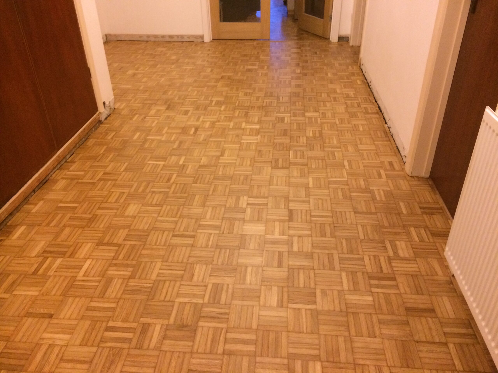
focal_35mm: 29
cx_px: 249
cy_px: 186
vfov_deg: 48.2
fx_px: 417
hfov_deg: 61.7
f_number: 2.2
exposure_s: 1/20
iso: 320
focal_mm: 4.15
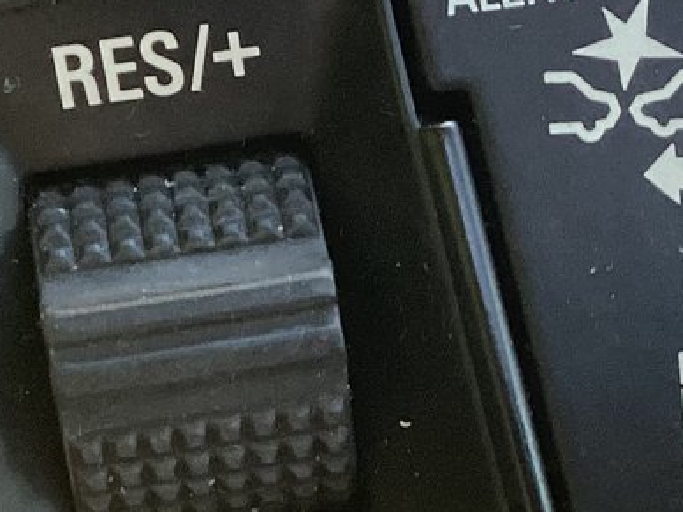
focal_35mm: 121
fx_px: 2387
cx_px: 418
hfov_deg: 16.3
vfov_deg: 12.2
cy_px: 360
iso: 160
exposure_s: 1/50
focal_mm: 3.3
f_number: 2.4
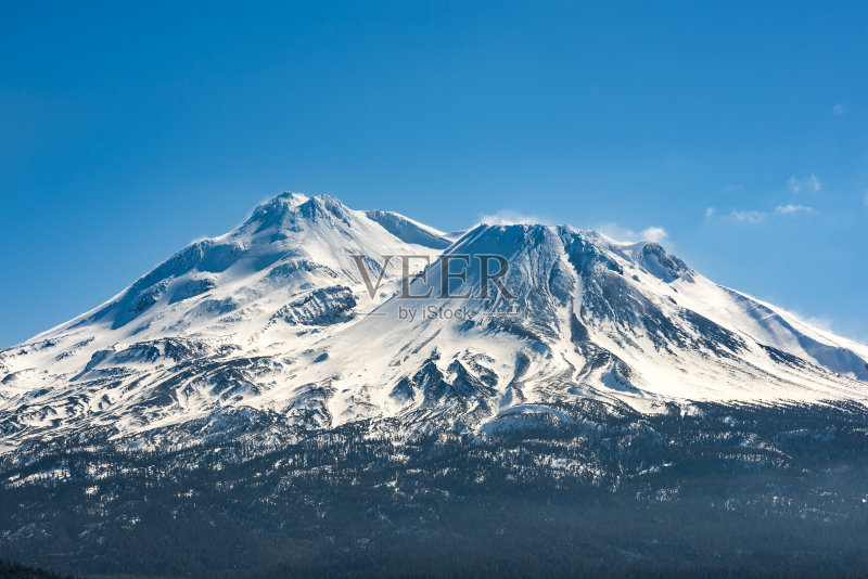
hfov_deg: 14.1
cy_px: 290
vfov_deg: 9.5
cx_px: 434
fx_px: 3497
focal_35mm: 145
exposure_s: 1/160
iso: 64
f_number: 16
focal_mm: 145
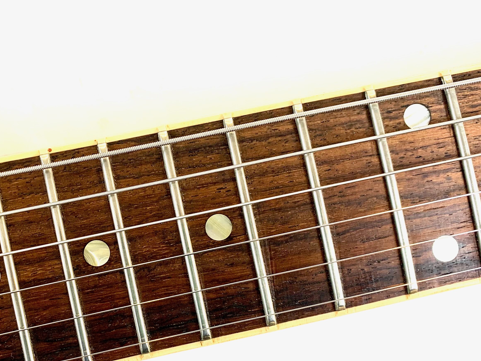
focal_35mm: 45
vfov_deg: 31.9
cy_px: 245
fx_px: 625
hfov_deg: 41.0
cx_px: 129
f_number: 1.8
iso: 50
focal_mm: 4.25
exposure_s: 1/50
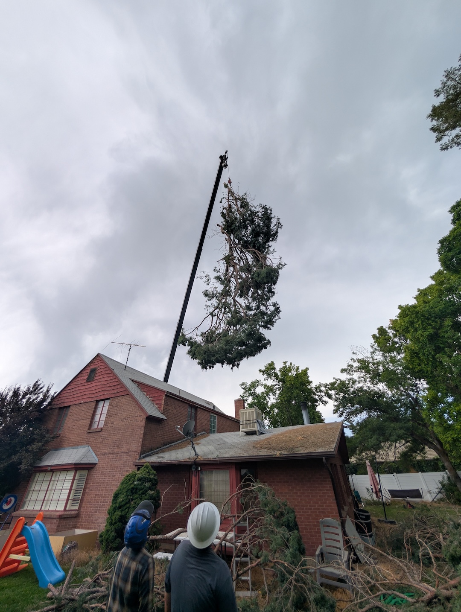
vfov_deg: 110.5
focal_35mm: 12
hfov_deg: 94.7
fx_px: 213
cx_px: 230
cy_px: 306
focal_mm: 2.02
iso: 57
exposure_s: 1/1848
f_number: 1.7
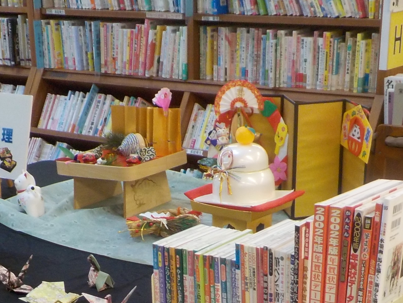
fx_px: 897
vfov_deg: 18.0
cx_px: 156
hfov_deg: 25.3
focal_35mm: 77
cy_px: 378
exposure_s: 1/30
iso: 200
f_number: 3.3
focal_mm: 4.1
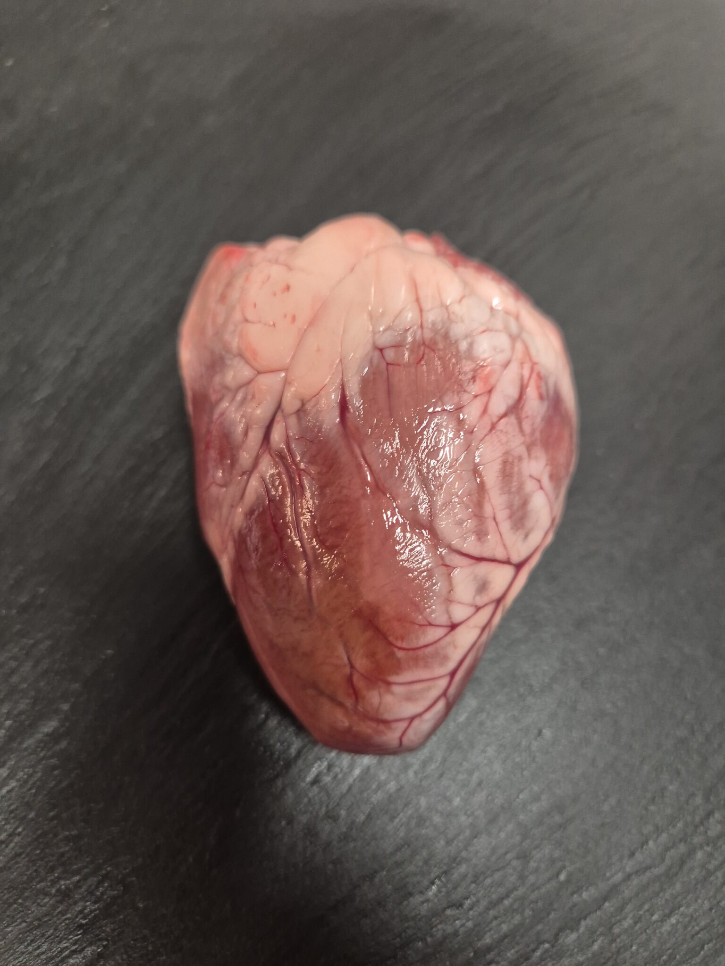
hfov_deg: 58.9
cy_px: 483
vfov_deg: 73.9
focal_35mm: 23
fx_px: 642
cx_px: 362
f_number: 1.8
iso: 250
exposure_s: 1/100
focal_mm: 5.4
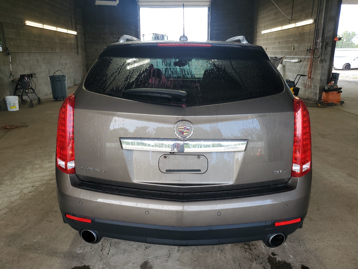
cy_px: 134
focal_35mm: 26
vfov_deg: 53.1
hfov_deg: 67.3
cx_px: 179
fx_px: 269
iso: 50
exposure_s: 1/182
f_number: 1.5
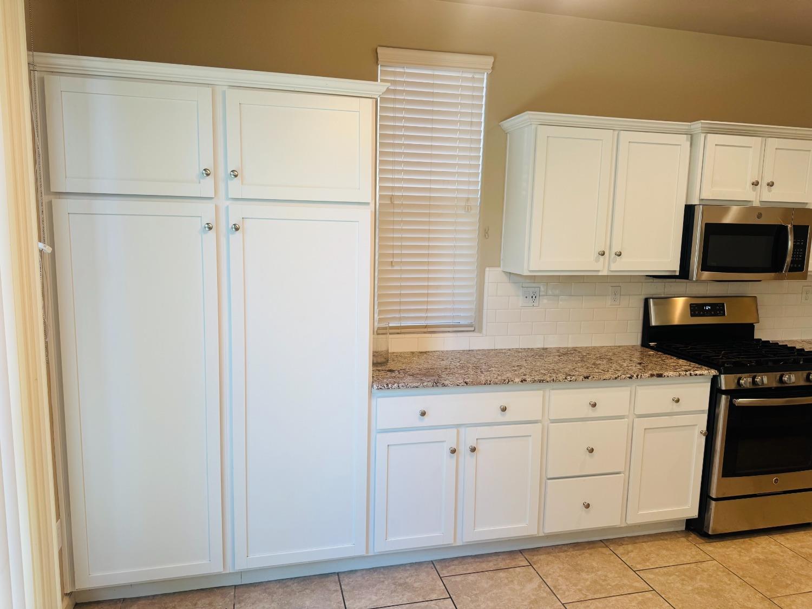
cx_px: 406
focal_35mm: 24
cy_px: 304
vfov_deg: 56.8
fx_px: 563
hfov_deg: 71.6
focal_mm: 6.76
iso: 64
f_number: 1.78
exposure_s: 1/120
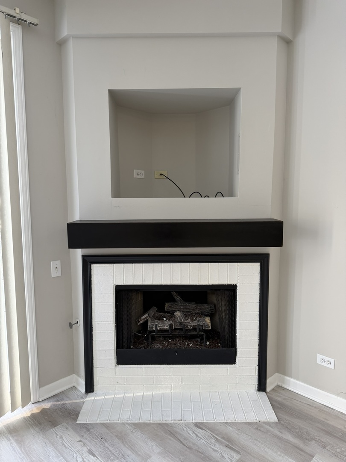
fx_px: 320
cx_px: 173
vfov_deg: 71.6
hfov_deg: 56.8
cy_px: 231
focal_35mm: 24
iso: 125
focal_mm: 6.76
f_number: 1.78
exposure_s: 1/60
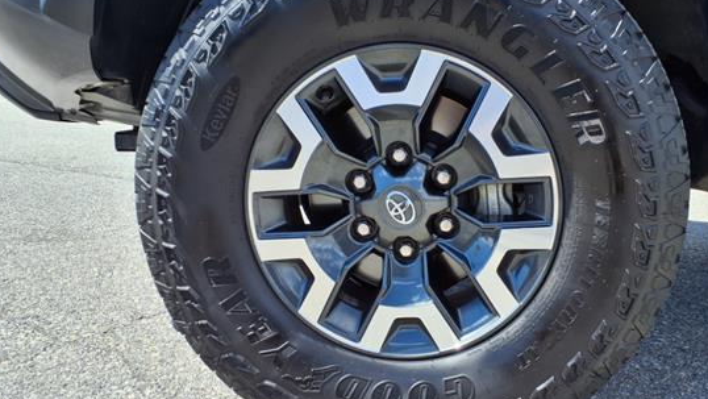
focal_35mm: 35
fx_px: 657
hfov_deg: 56.4
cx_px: 408
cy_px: 225
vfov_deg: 33.7
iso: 40
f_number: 1.9
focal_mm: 3.58
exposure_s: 1/909
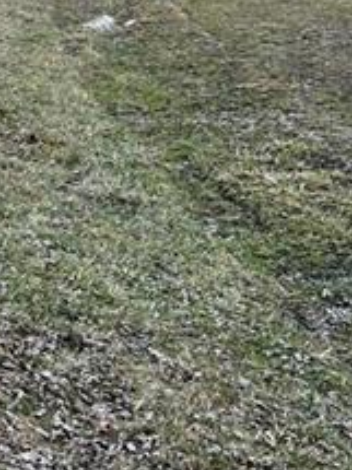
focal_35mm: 93
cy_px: 171
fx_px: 1262
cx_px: -236
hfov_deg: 14.4
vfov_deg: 21.0
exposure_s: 1/135
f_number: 1.5
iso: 50
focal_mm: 5.7
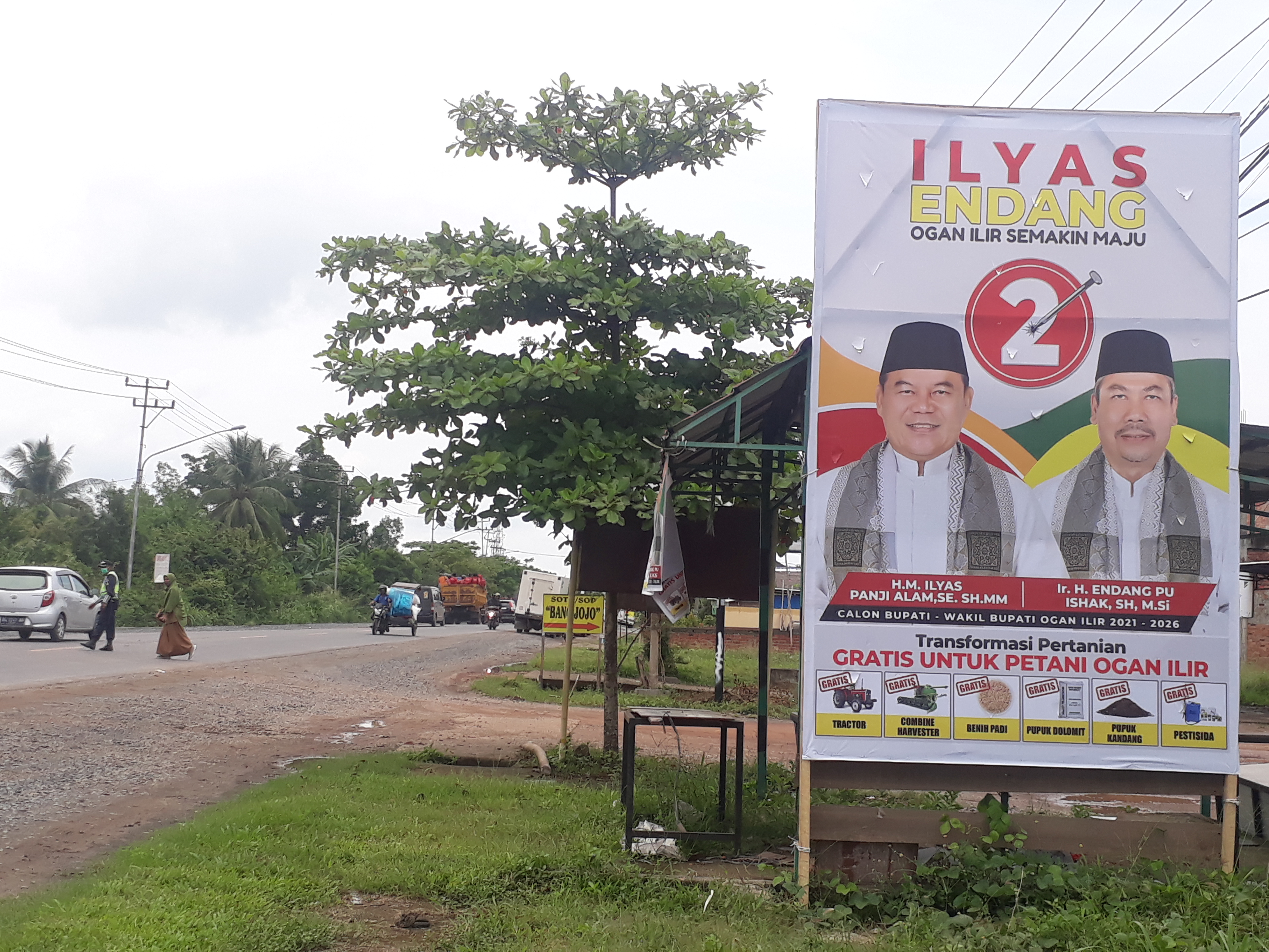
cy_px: 476
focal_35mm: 27
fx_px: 990
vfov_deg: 51.4
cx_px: 634
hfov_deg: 65.3
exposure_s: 1/1054
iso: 40
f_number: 1.9
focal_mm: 3.6
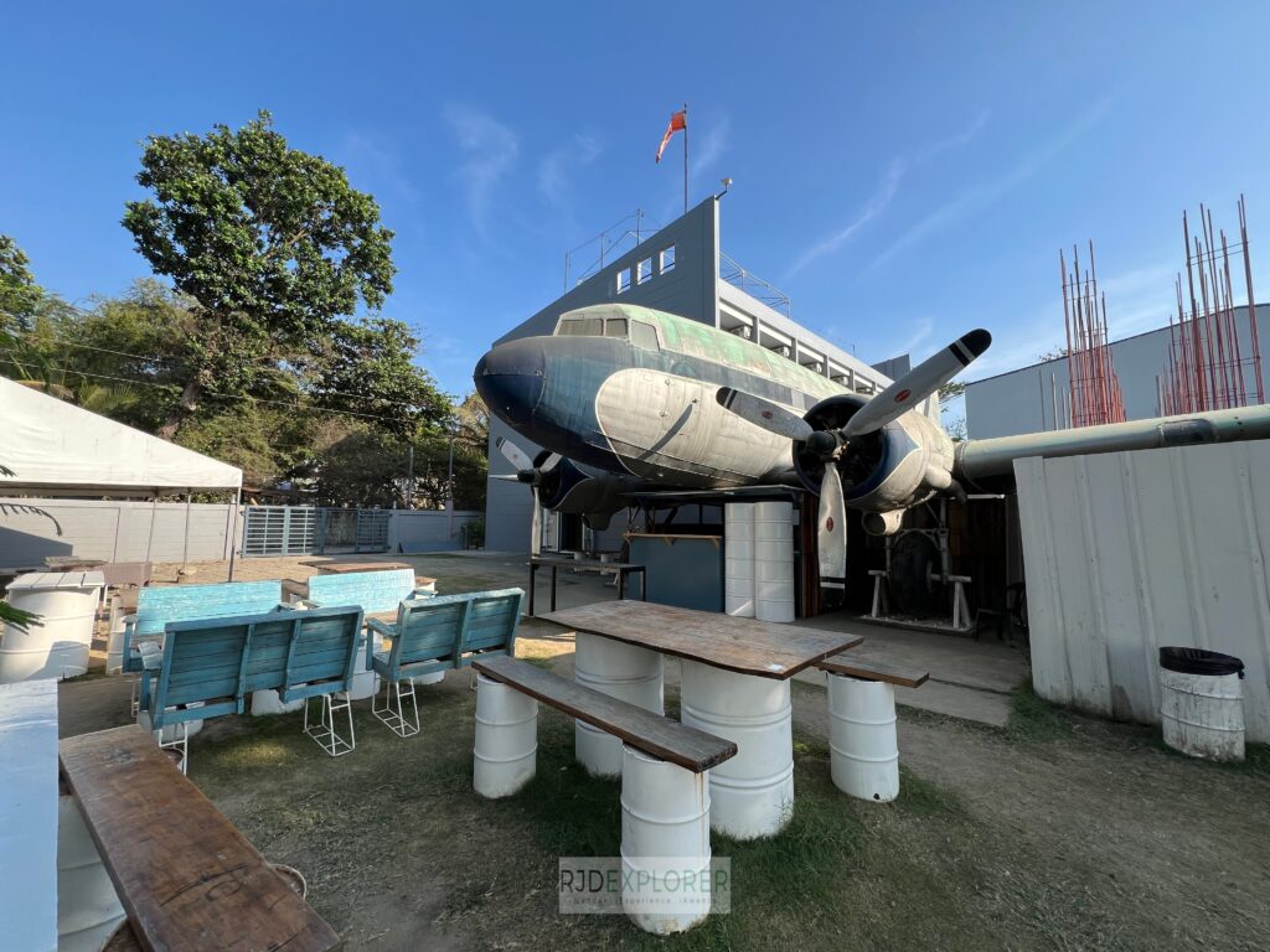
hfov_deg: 106.2
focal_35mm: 13
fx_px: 477
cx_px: 635
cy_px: 476
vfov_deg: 89.9
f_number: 1.8
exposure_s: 1/867
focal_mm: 1.57
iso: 32
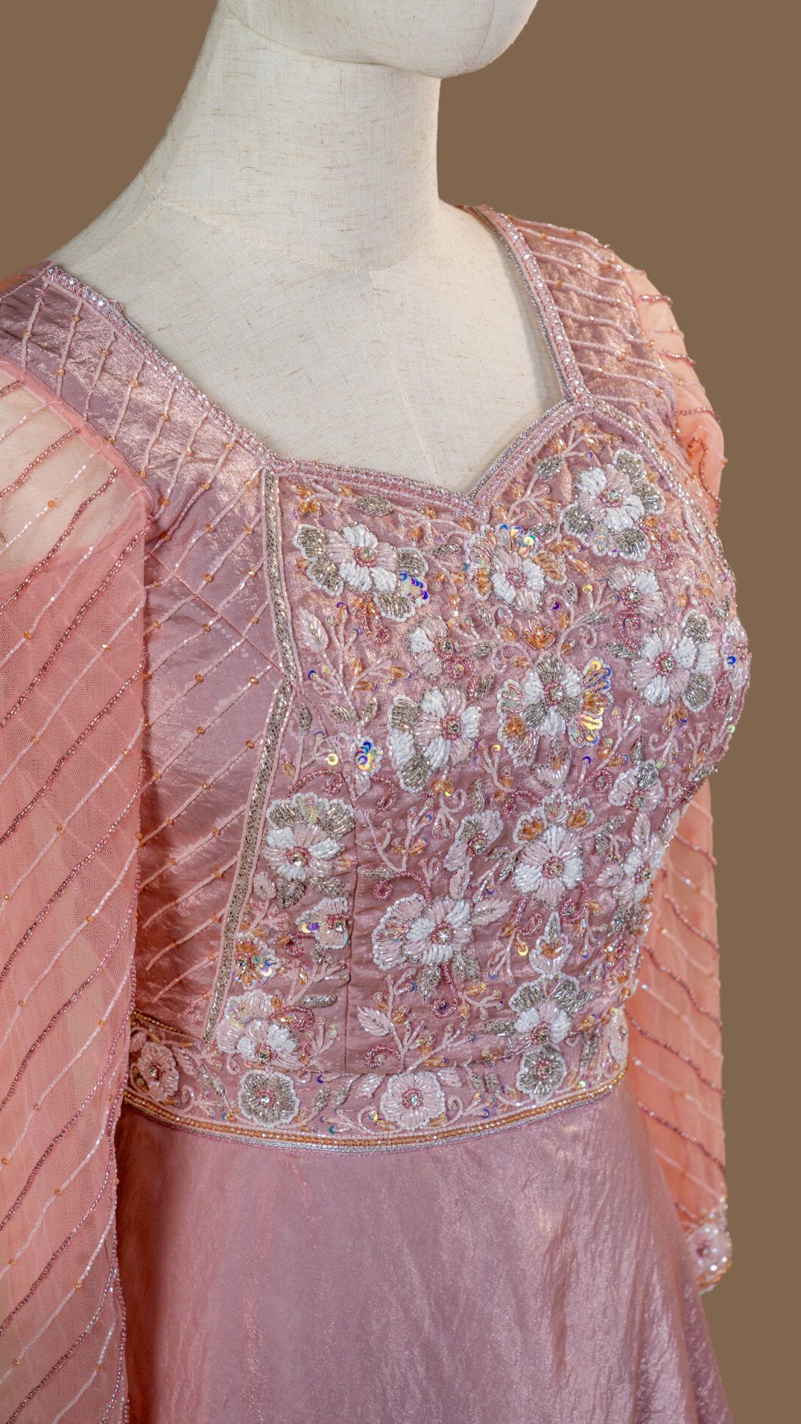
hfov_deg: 15.1
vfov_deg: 26.5
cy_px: 713
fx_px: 3021
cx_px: 425
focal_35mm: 80
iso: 100
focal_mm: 76
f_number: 8
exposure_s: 1/100
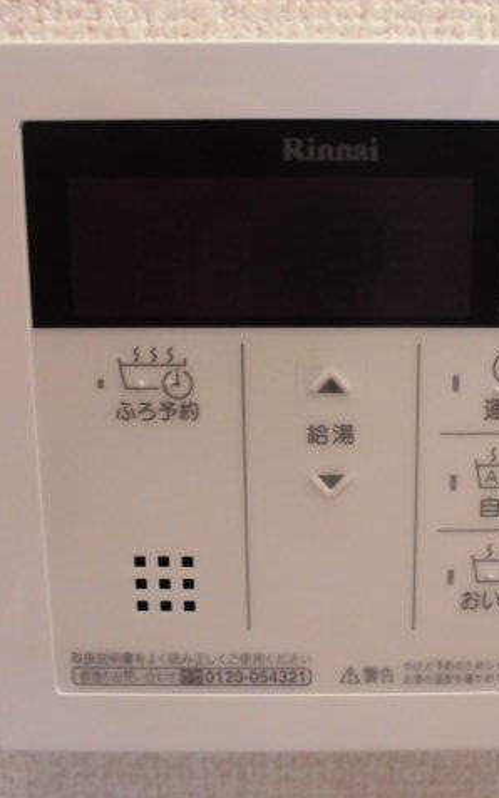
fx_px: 805
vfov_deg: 52.8
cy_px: 400
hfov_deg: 34.0
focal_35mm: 37
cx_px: 347
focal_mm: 4.6
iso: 400
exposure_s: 1/60
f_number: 3.5
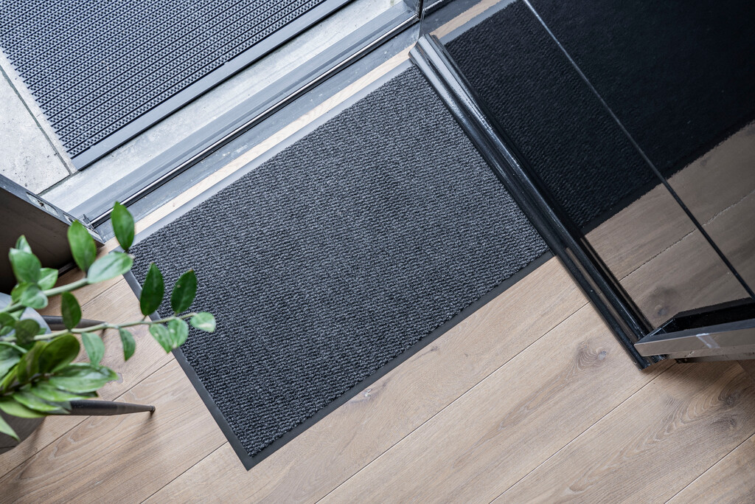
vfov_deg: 38.9
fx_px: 713
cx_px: 378
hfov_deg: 55.8
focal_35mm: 34
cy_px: 252
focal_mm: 34
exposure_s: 1/15
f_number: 6.3
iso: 200
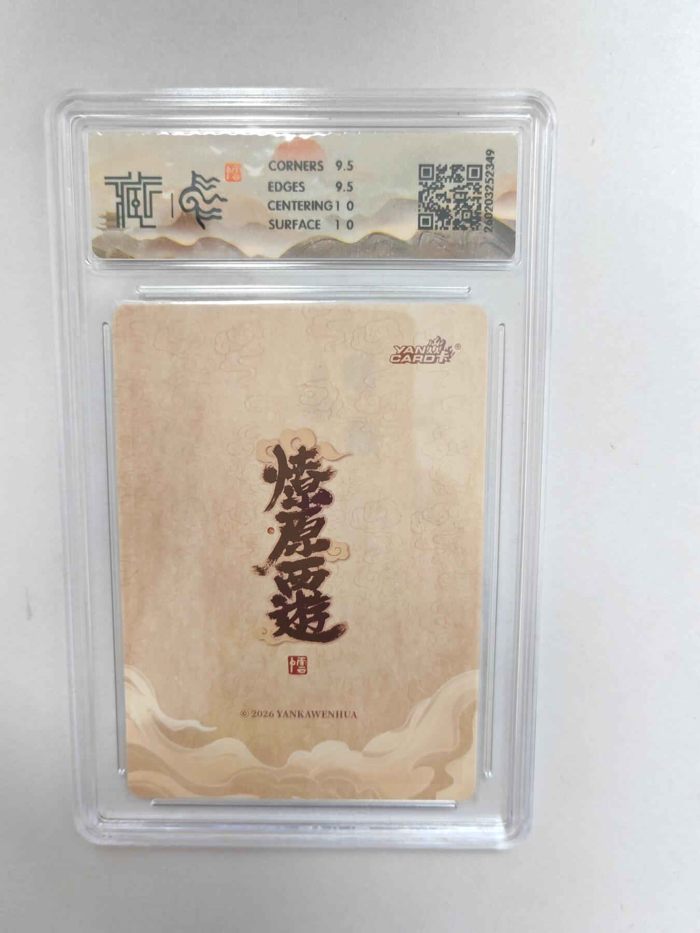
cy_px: 466
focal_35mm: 27
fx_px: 728
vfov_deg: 65.3
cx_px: 350
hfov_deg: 51.4
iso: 250
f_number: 1.95
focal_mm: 5.52
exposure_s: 1/100
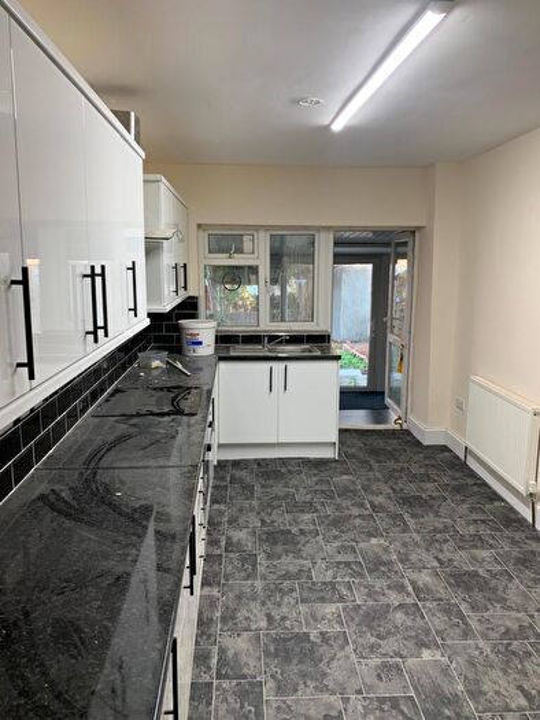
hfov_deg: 53.1
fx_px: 541
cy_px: 360
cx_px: 270
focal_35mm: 26
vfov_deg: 67.3
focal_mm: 4.25
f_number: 1.8
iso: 50
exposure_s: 1/50
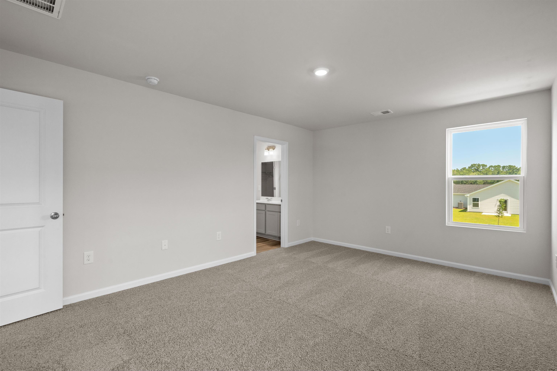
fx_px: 248
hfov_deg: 96.7
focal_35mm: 16
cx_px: 278
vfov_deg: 73.7
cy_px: 186
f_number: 9
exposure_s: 1/15
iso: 640
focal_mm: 16
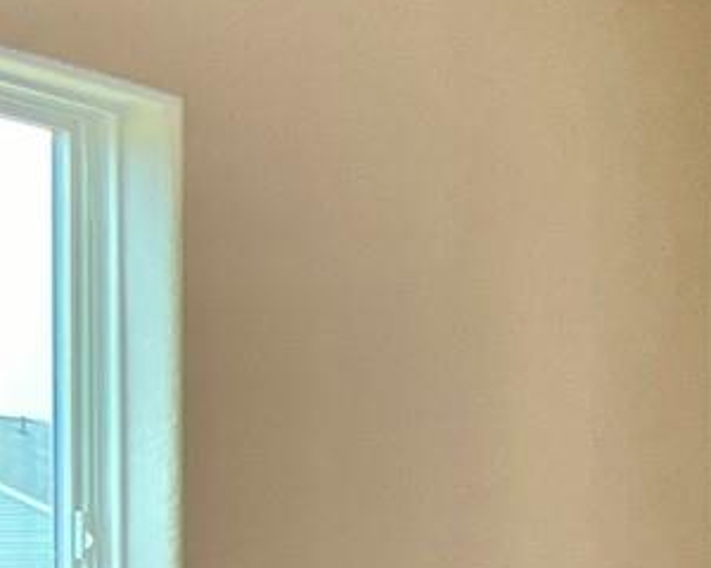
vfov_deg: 8.9
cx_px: 2045
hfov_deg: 9.2
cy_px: 580
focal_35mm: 173
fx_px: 3640
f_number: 1.5
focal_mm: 5.7
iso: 100
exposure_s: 1/120
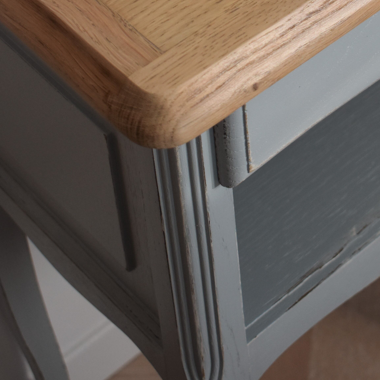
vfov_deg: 14.8
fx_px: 1403
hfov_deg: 15.3
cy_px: -109
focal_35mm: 113
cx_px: 327
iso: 720
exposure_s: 1/250
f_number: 4.5
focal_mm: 34
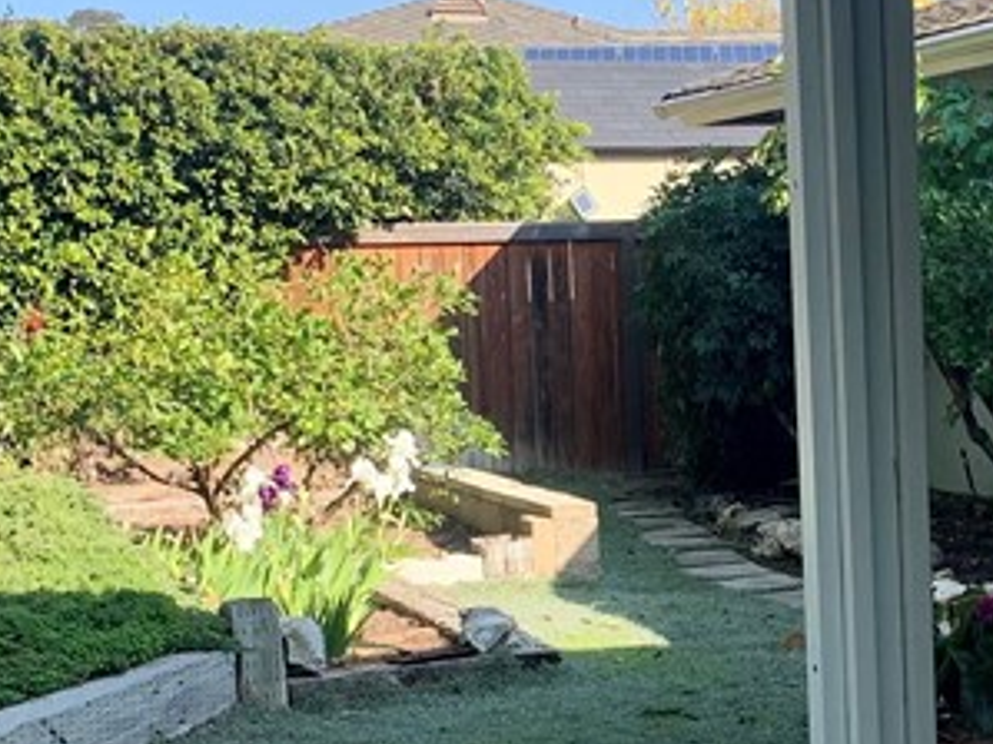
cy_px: 435
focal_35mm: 89
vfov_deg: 16.6
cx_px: 883
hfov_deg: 21.6
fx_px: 2552
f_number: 1.8
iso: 25
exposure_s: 1/789
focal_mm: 4.25
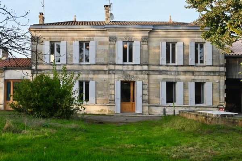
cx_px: 121
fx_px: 262
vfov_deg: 34.2
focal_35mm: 39
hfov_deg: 49.6
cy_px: 80
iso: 200
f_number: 5.6
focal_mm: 26
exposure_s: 1/250
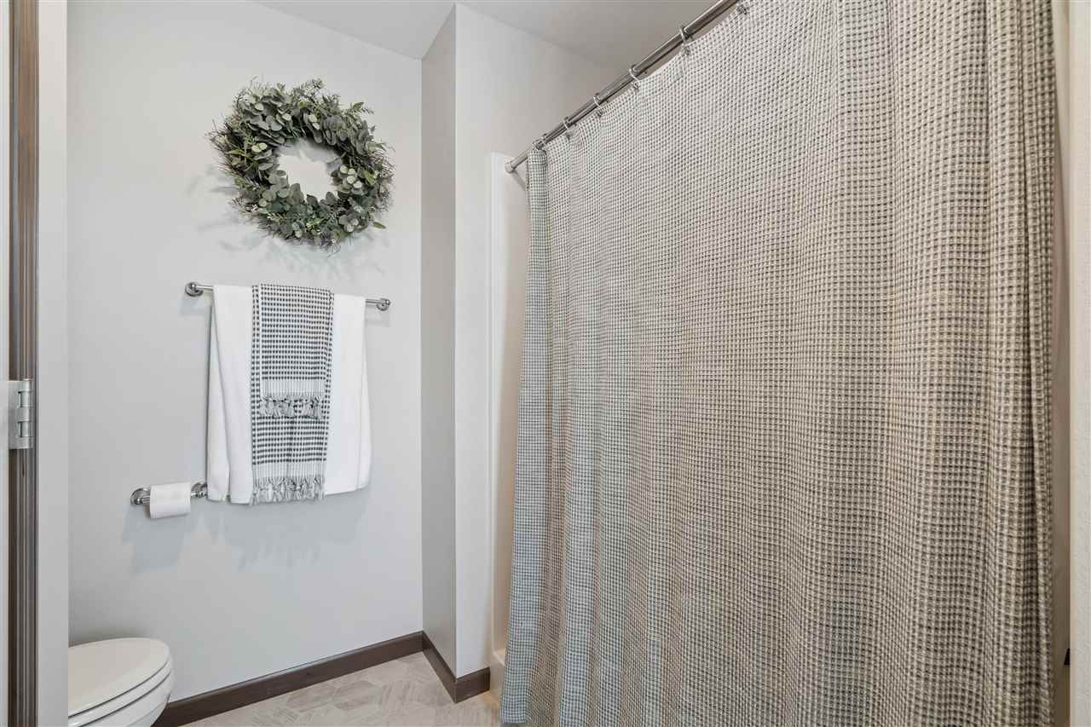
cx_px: 546
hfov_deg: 96.7
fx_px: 485
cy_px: 364
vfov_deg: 73.7
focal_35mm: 16
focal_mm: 16
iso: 400
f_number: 10
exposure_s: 1/5
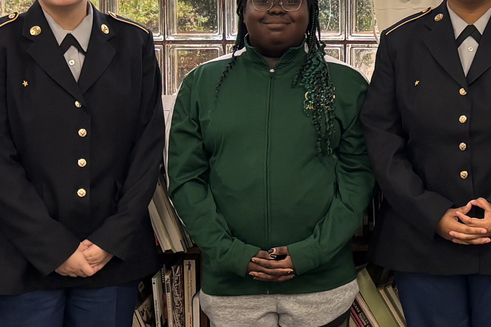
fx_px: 1405
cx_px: 591
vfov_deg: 13.0
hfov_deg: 18.7
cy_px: -60
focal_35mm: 103
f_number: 1.6
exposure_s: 1/60
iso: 80
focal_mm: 5.96
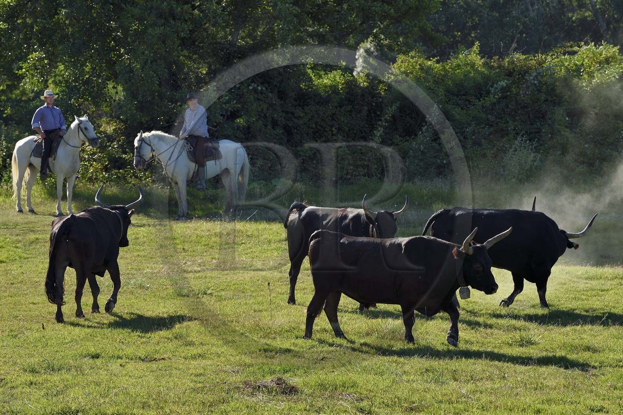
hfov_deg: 15.8
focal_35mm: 130
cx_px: 312
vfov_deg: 10.5
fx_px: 2249
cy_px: 208
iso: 400
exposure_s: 1/800
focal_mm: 130
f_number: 9
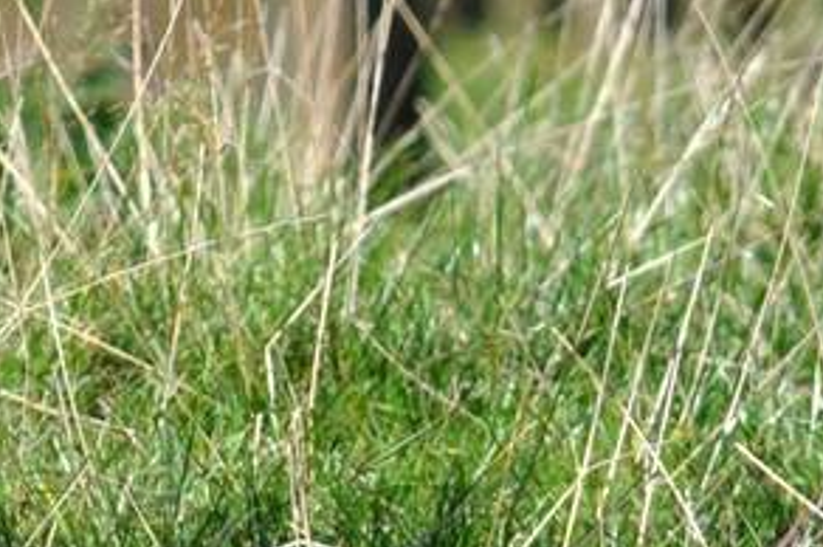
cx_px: -995
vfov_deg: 0.6
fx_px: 56312
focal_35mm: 2466
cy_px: -678
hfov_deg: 0.8
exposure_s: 1/2000
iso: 800
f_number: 5.6
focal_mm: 300
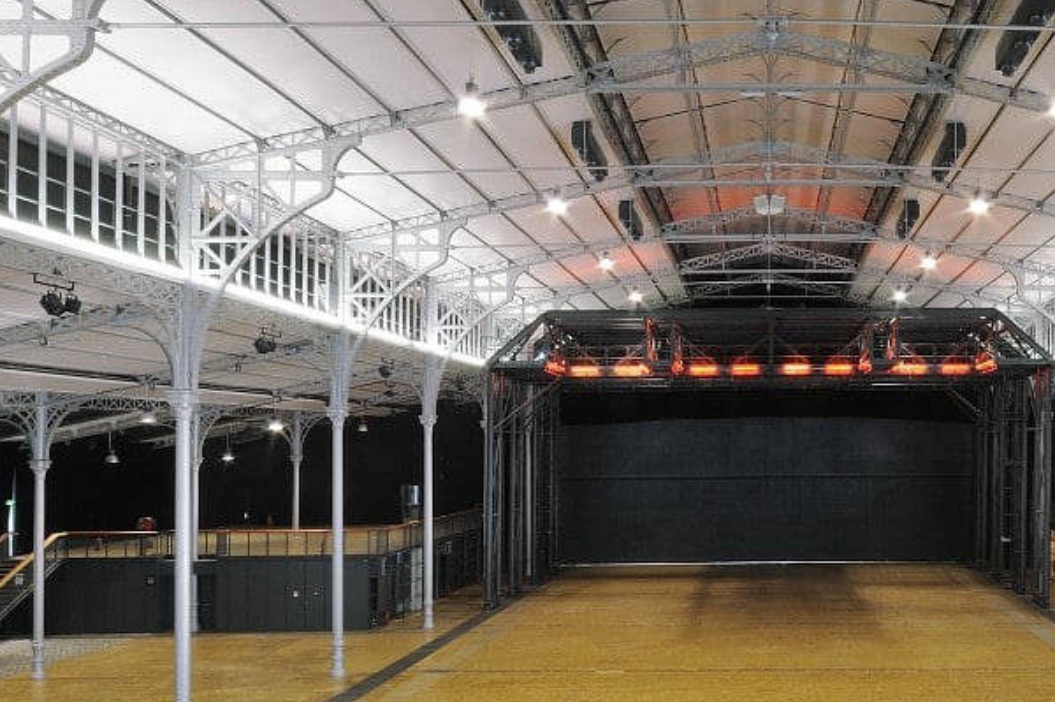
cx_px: 789
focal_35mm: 30
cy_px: 455
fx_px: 878
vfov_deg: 43.1
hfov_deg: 58.8
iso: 200
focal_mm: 10
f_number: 16
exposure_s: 3
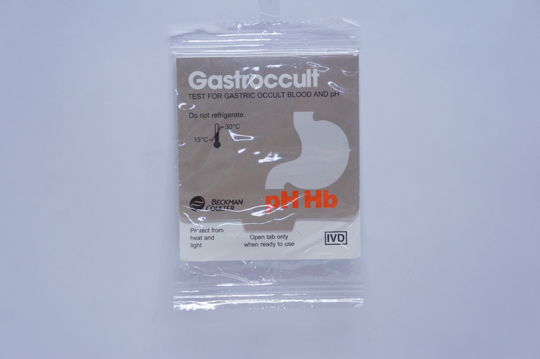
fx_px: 1034
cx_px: 270
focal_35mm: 69
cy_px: 180
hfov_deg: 29.3
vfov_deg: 19.7
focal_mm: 46
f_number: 5
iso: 800
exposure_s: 1/160
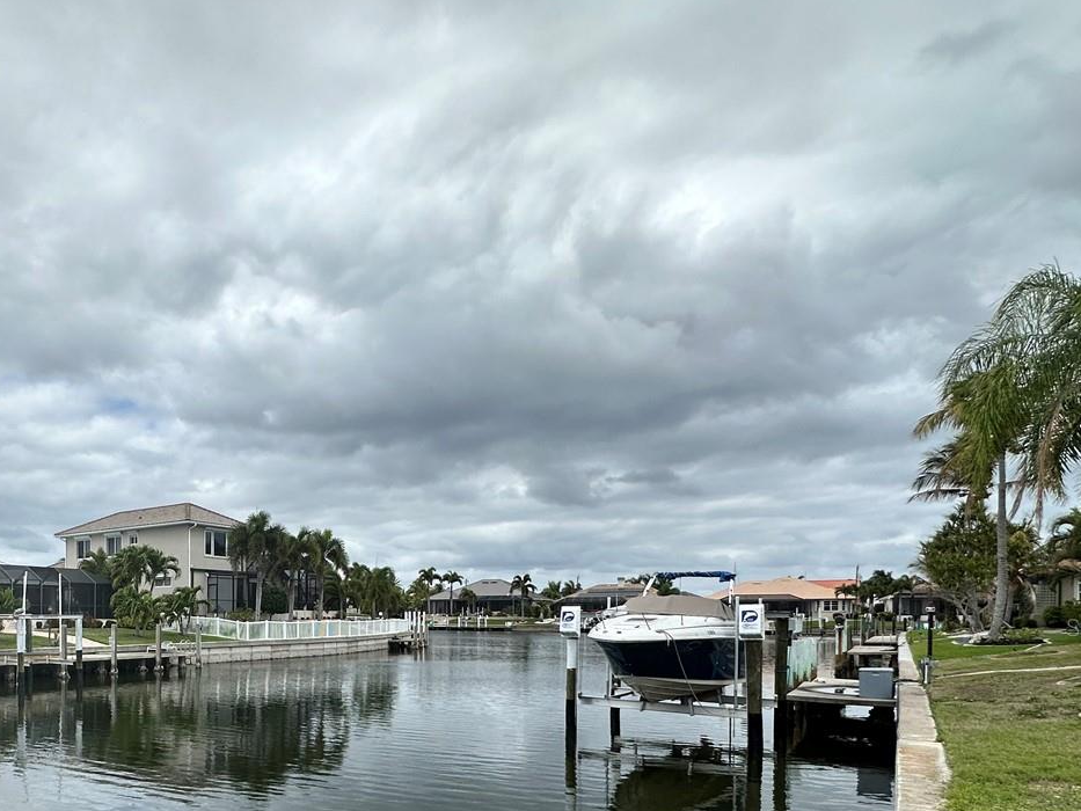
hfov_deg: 66.4
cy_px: 627
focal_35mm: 24
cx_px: 249
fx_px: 750
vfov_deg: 53.7
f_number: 2.2
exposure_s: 1/2398
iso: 50
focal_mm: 2.22
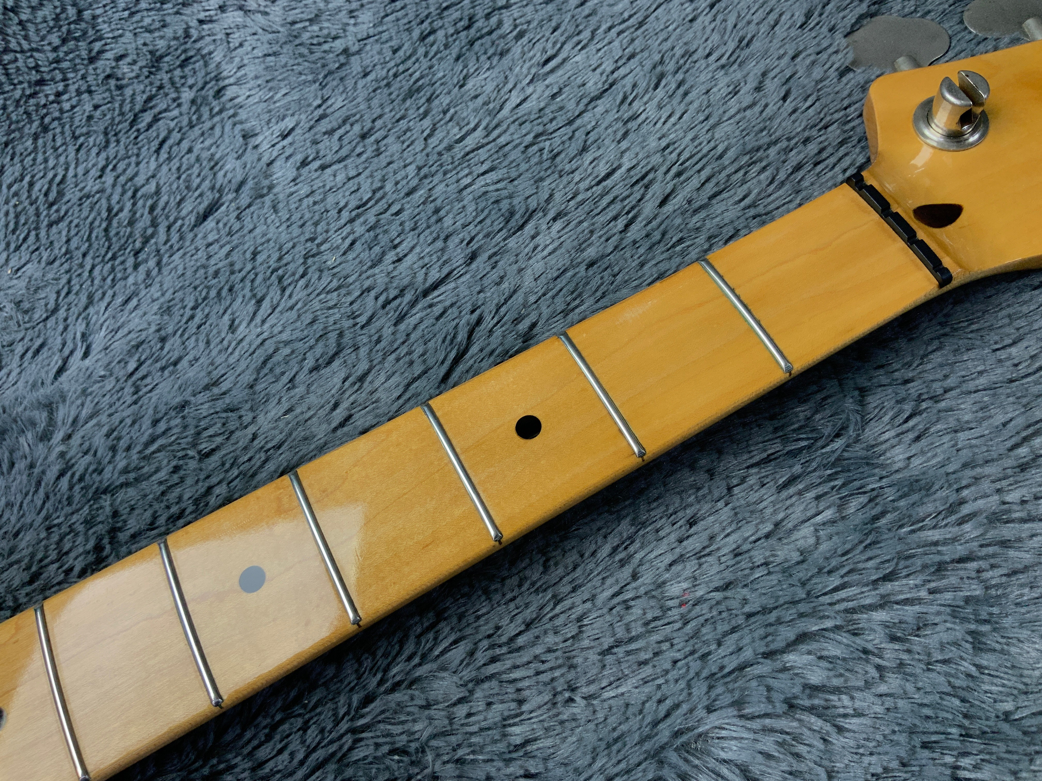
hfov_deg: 61.7
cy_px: 390
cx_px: 521
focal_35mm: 29
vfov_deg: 48.2
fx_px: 873
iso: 64
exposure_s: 1/120
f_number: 1.8
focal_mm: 3
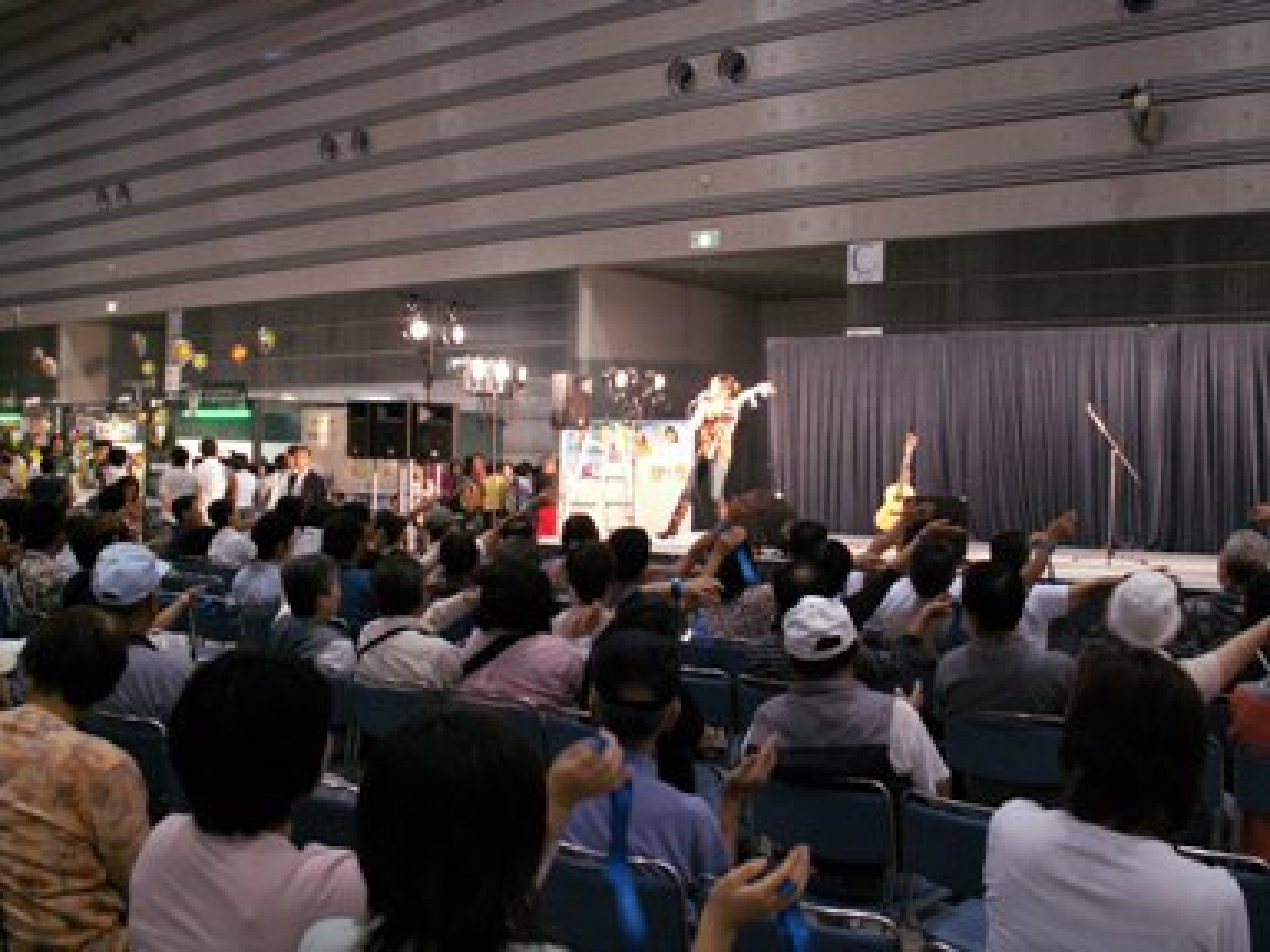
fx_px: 1284
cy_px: 476
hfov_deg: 52.6
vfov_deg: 40.7
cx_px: 635
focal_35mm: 35
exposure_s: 1/20
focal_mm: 5.86
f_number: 2.8
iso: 160
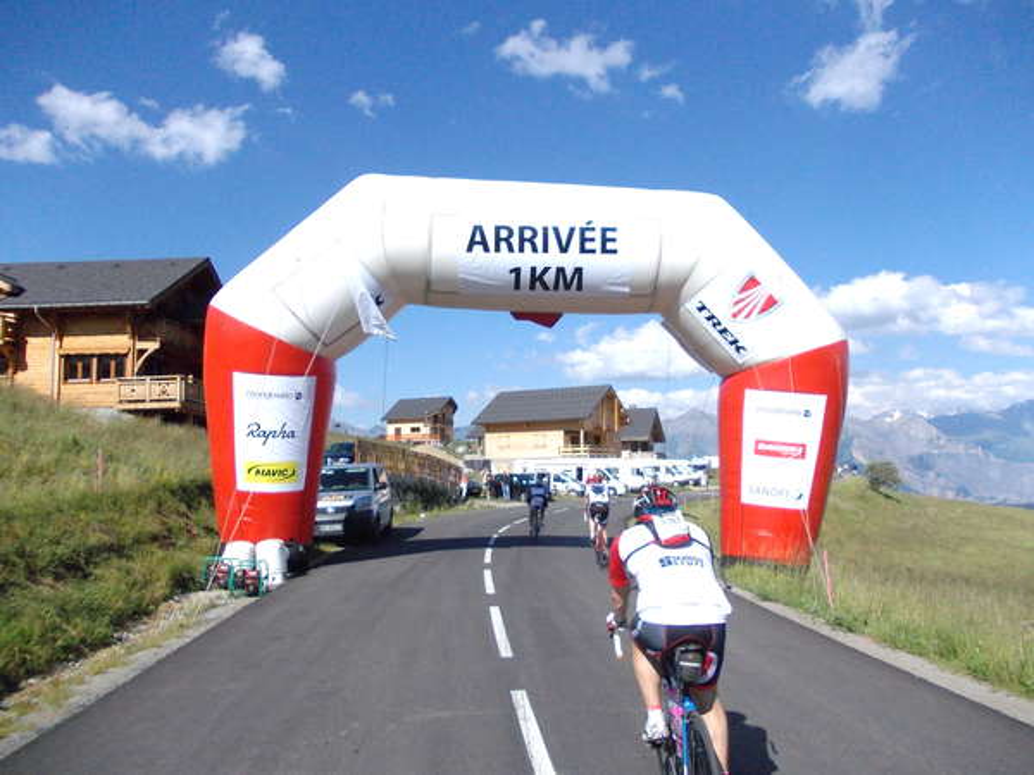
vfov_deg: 49.7
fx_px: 836
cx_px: 517
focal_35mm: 28
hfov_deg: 63.4
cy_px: 388
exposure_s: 1/1000
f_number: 5.4
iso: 80
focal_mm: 4
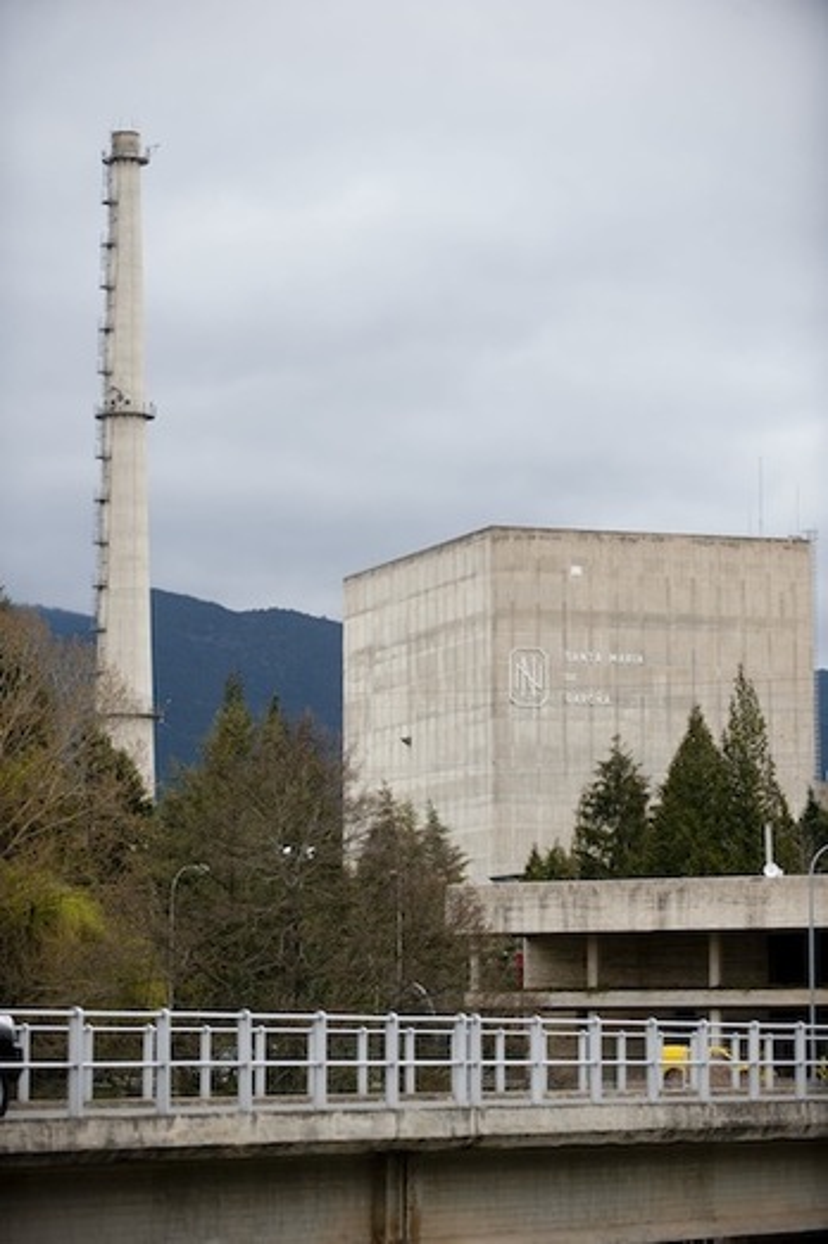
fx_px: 4007
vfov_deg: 17.7
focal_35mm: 116
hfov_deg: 11.8
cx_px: 414
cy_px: 622
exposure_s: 1/500
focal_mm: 116
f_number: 3.5
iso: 200
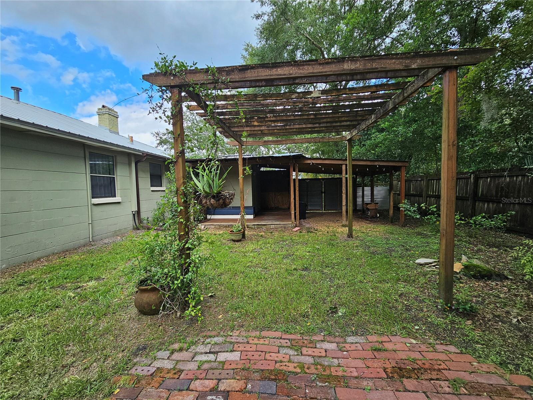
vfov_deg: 89.9
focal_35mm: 13
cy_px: 200
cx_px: 266
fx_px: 200
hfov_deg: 106.2
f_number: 2.2
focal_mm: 2.2
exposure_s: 1/298
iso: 50
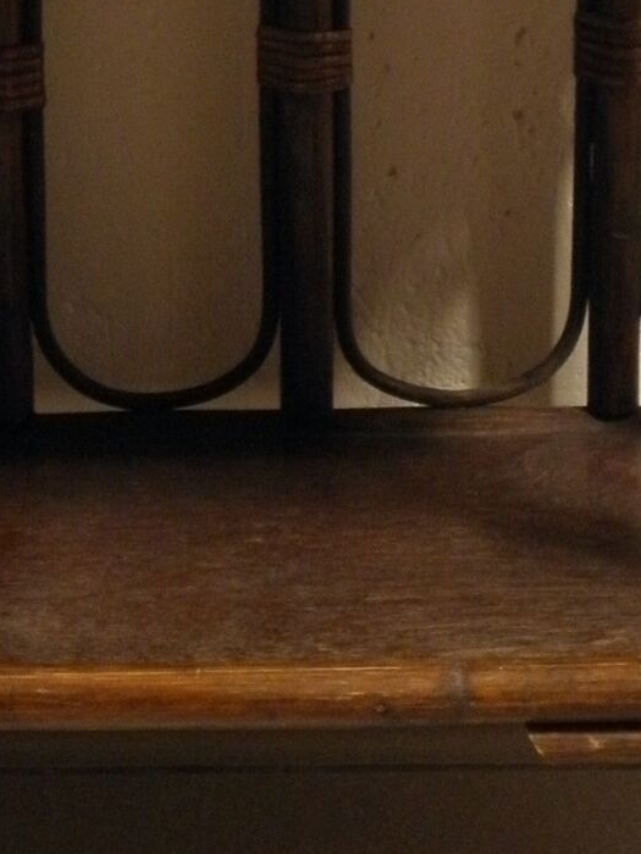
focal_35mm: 161
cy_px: -344
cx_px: 167
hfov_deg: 9.2
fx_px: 3975
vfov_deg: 11.8
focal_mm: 7.9
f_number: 3.9
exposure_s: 1/10
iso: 200
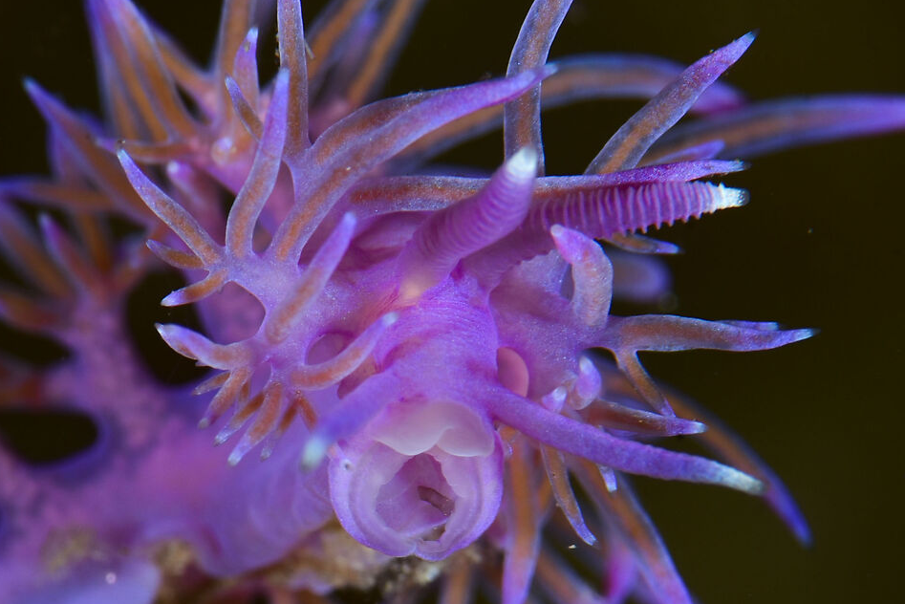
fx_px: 6689
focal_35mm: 266
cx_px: 393
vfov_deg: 5.2
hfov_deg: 7.7
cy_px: 486
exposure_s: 1/125
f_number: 25
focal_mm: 105
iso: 100
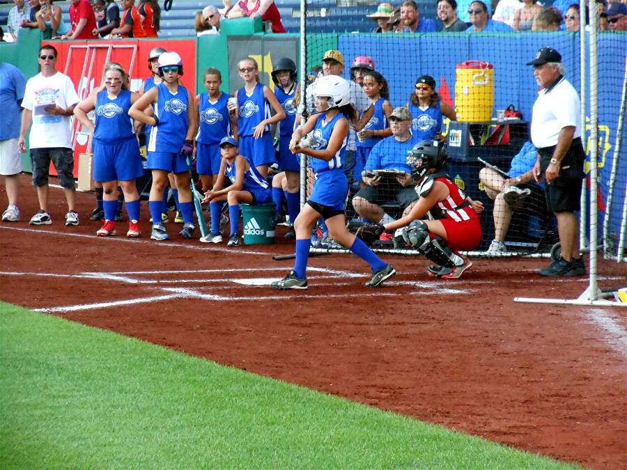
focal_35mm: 196
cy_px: 235
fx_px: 3550
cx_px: 314
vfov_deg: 7.6
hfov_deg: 10.1
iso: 800
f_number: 5.6
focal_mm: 35
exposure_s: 1/640
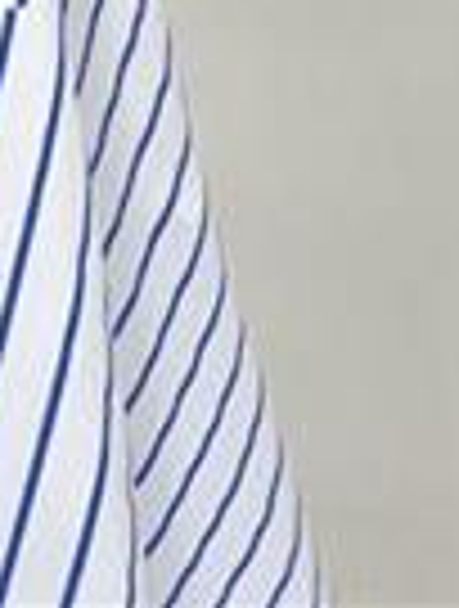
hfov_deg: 10.9
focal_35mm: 128
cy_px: -887
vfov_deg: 12.1
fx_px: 2252
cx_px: -364
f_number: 1.5
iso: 40
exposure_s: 1/145
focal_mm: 5.7
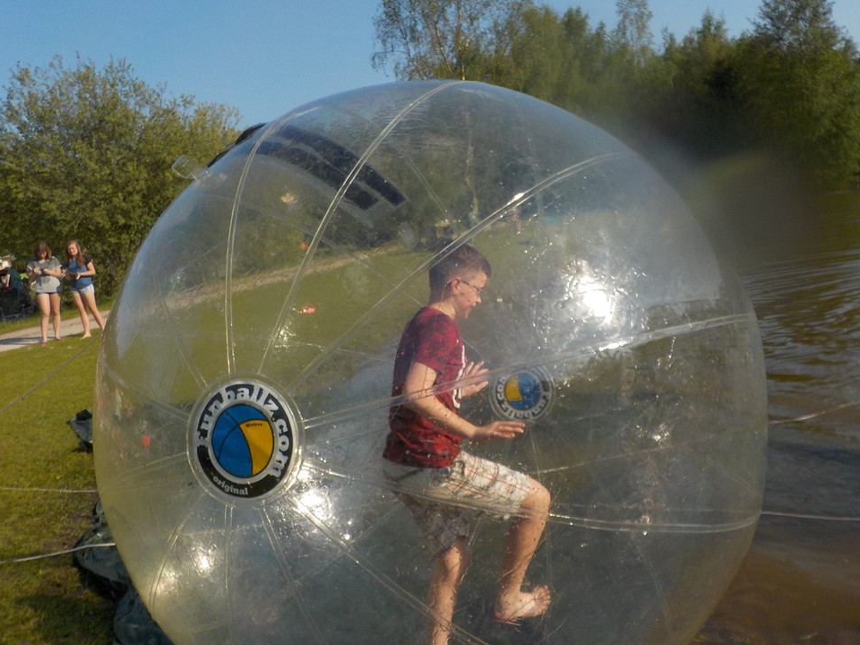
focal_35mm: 32
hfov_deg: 56.8
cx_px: 440
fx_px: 795
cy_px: 309
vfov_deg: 44.2
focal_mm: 4.1
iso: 125
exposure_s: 1/1600
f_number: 3.3
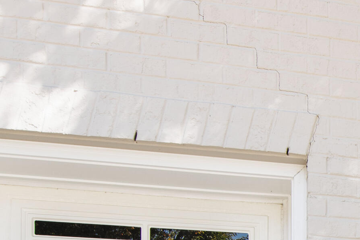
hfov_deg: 22.1
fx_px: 757
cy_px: 397
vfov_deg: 16.0
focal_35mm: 76
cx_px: 544
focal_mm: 15
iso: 100
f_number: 8
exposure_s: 1/30
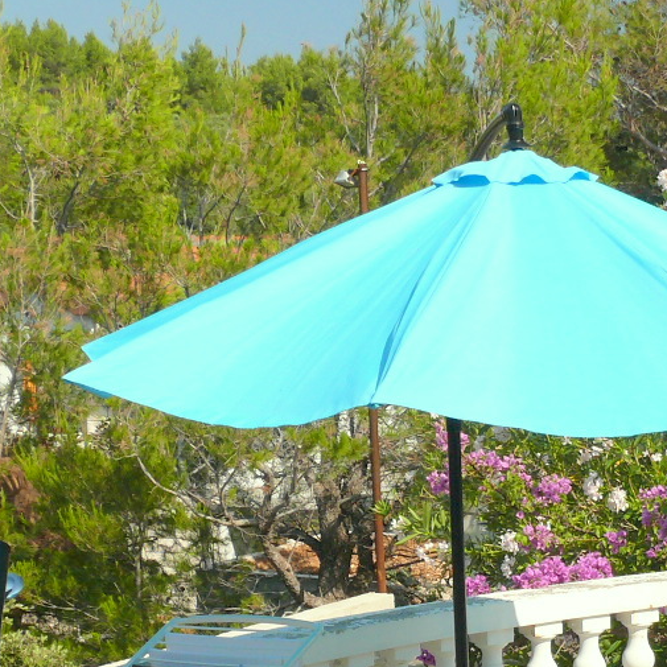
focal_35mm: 98
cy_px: 618
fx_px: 2136
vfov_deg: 17.4
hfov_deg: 17.5
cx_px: 608
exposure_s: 1/200
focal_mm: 7.4
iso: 100
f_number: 5.6
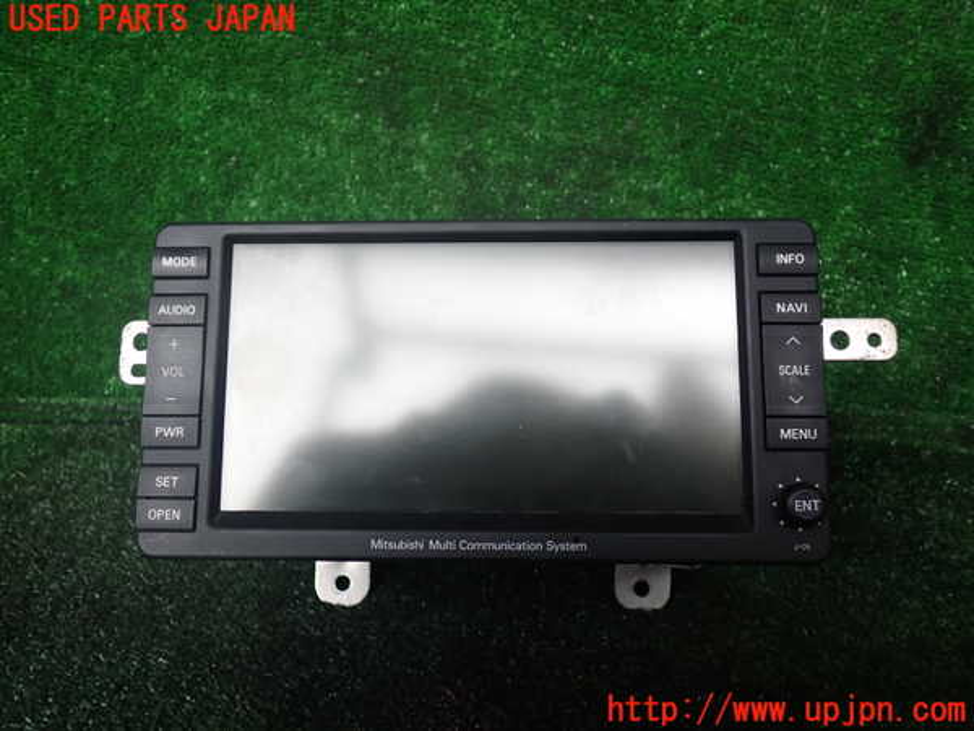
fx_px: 844
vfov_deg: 46.8
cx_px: 487
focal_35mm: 30
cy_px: 366
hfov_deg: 60.0
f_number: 2.3
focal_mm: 5.4
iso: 200
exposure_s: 1/30
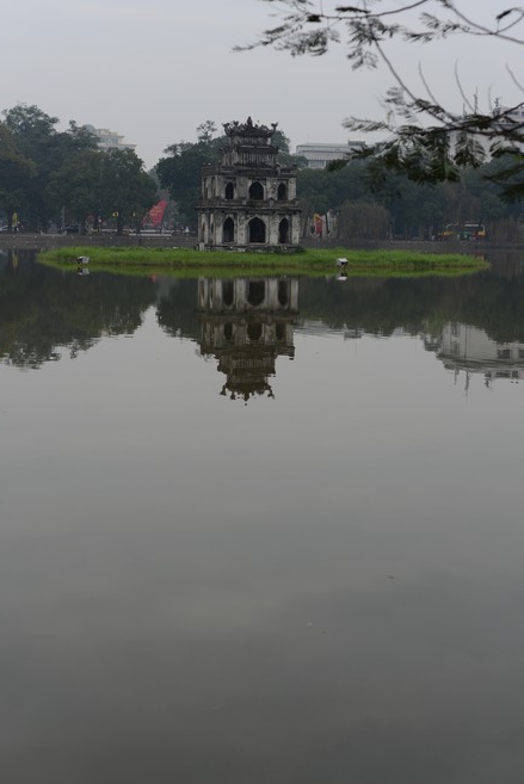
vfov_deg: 35.0
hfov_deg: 23.8
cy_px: 387
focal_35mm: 57
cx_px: 283
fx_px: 1242
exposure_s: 1/400
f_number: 3.2
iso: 100
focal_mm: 50
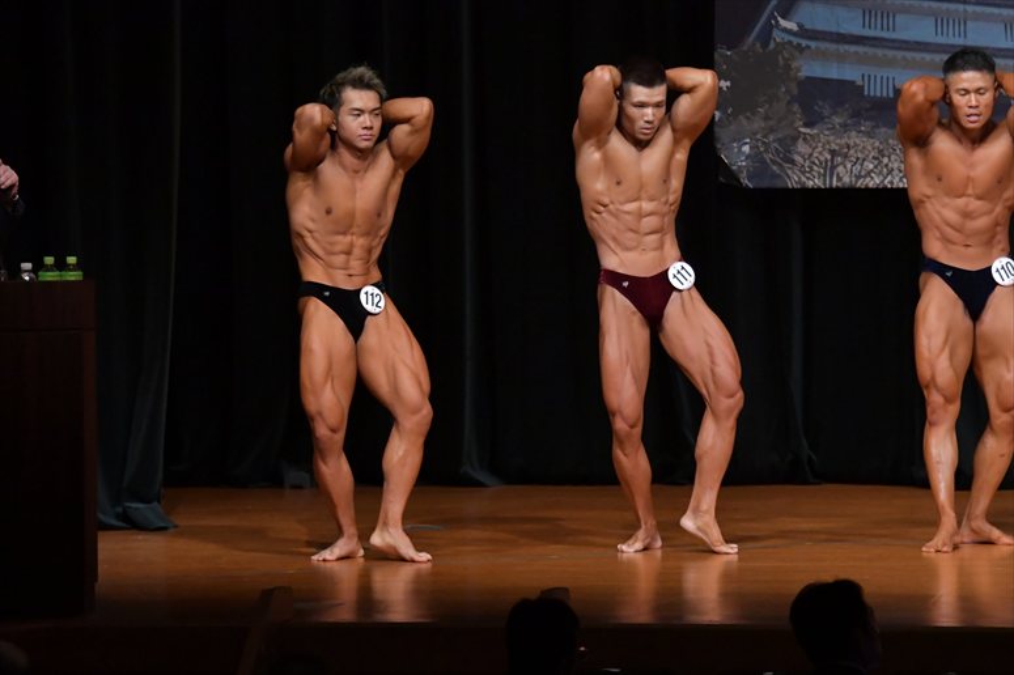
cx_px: 507
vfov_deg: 5.4
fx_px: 7179
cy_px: 338
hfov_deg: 8.1
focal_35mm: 255
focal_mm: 170
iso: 5000
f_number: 5.6
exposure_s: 1/400
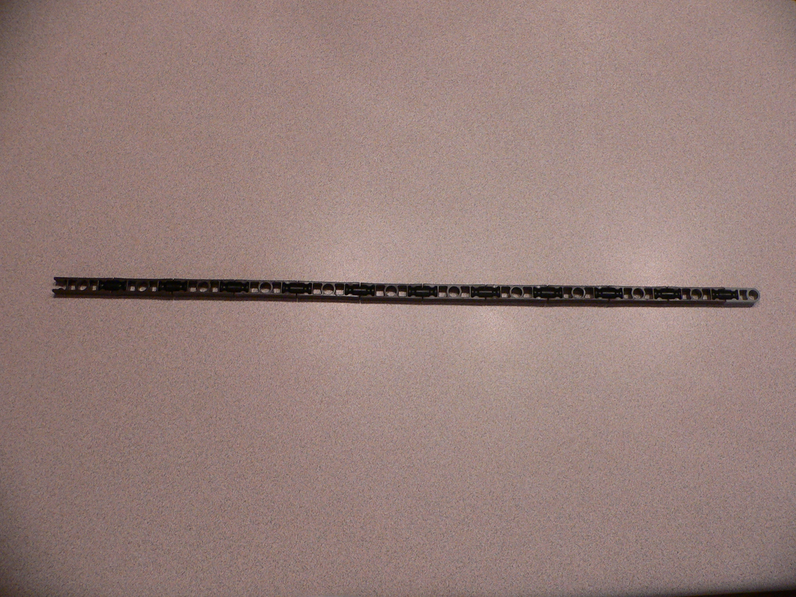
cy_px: 298
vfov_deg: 40.7
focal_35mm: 35
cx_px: 398
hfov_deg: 52.6
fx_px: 805
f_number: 2.8
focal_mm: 4.6
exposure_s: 1/50
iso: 200
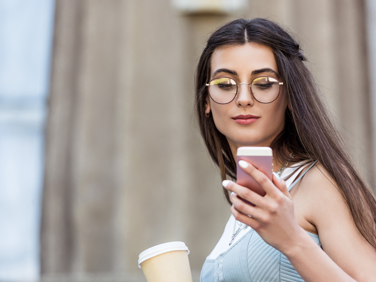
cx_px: 199
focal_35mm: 217
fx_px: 2357
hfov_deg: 9.1
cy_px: 141
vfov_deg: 6.8
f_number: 3.5
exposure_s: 1/250
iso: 320
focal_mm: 200
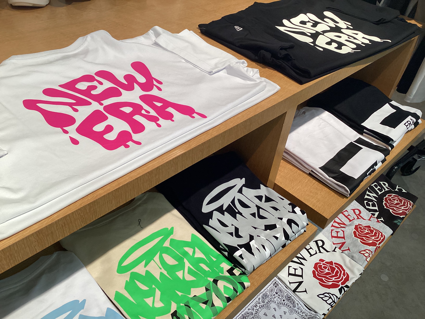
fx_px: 381
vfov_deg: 45.4
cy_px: 160
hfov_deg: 58.4
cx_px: 212
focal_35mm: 31
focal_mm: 3.3
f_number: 2.4
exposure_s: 1/120
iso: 64
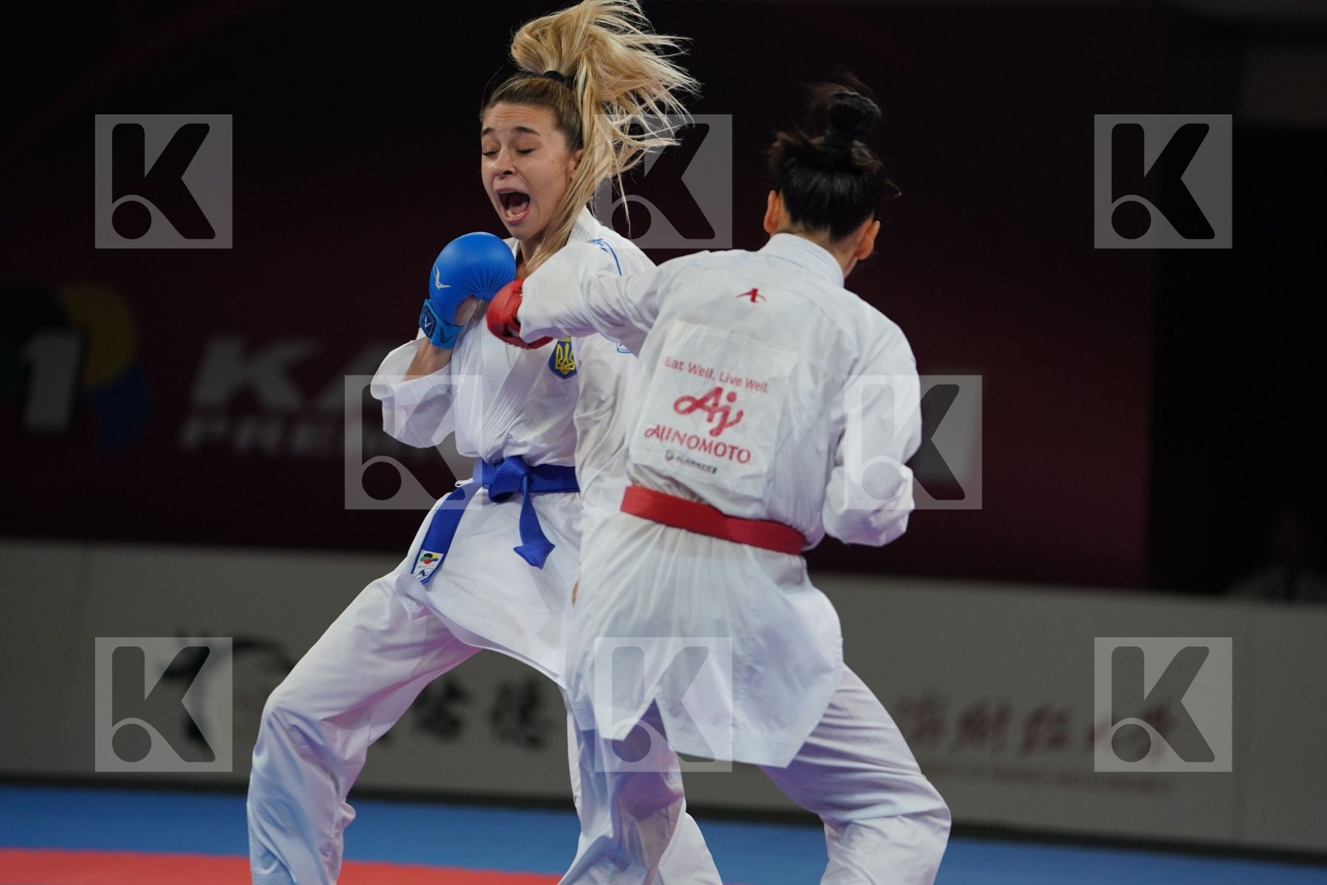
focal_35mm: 200
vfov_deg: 6.9
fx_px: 7372
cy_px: 442
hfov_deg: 10.3
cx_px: 664
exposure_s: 1/1000
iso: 1000
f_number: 2.8
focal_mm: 200
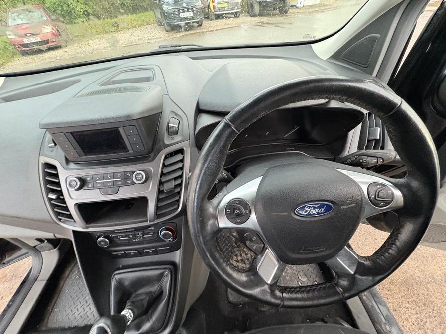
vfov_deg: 85.7
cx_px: 223
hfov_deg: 102.1
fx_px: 180
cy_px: 167
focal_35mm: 14
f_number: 2.2
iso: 800
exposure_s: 1/59
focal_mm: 2.22
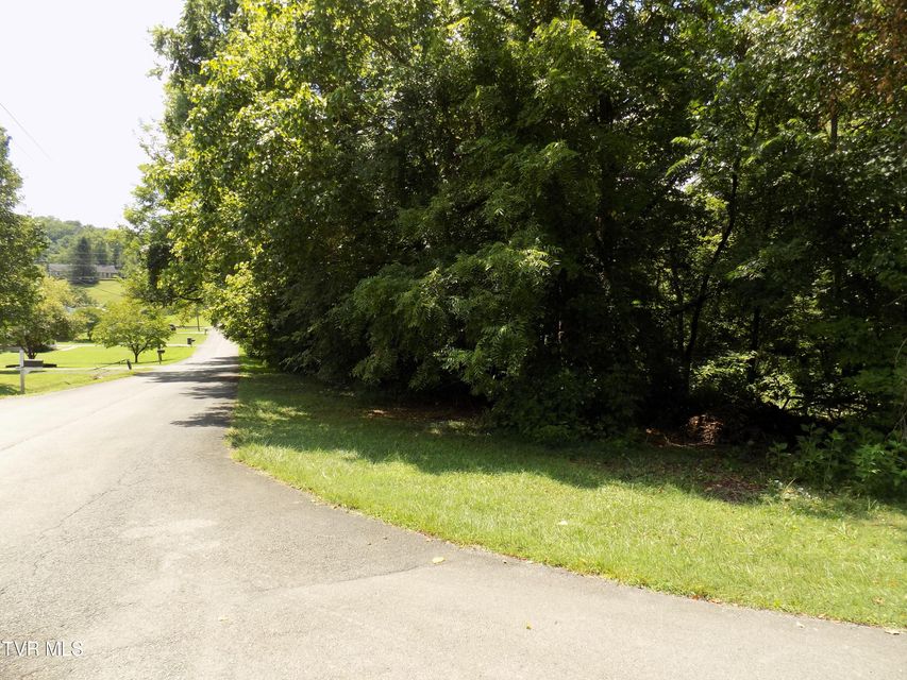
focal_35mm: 23
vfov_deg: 58.9
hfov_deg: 73.9
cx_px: 454
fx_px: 603
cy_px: 340
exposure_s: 1/320
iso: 80
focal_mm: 4
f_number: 3.1
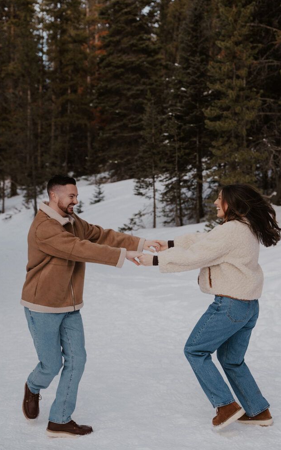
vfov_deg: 39.6
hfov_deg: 25.3
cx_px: 148
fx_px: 625
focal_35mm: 51
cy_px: 222
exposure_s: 1/500
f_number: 3.2
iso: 400
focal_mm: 49
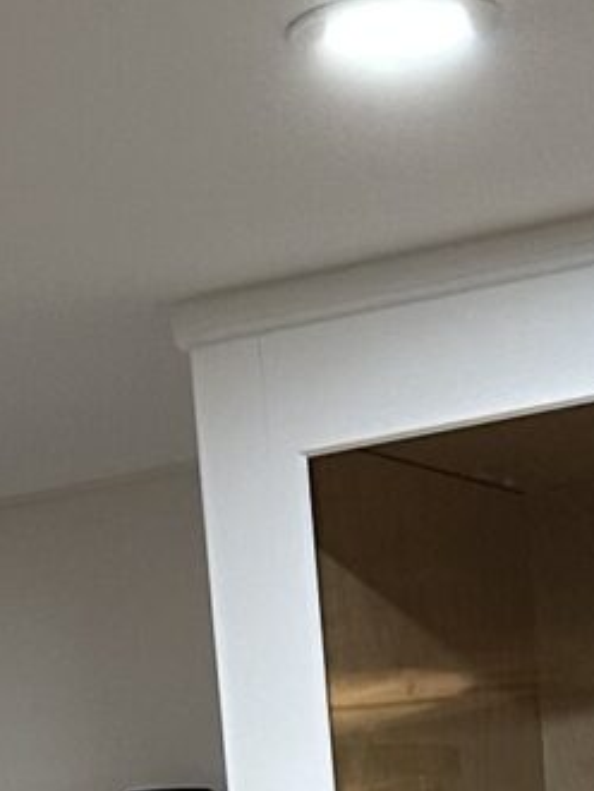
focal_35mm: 186
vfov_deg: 9.3
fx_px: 4250
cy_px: 2025
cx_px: 362
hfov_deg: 8.0
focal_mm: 6.86
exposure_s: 1/120
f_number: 1.78
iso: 200
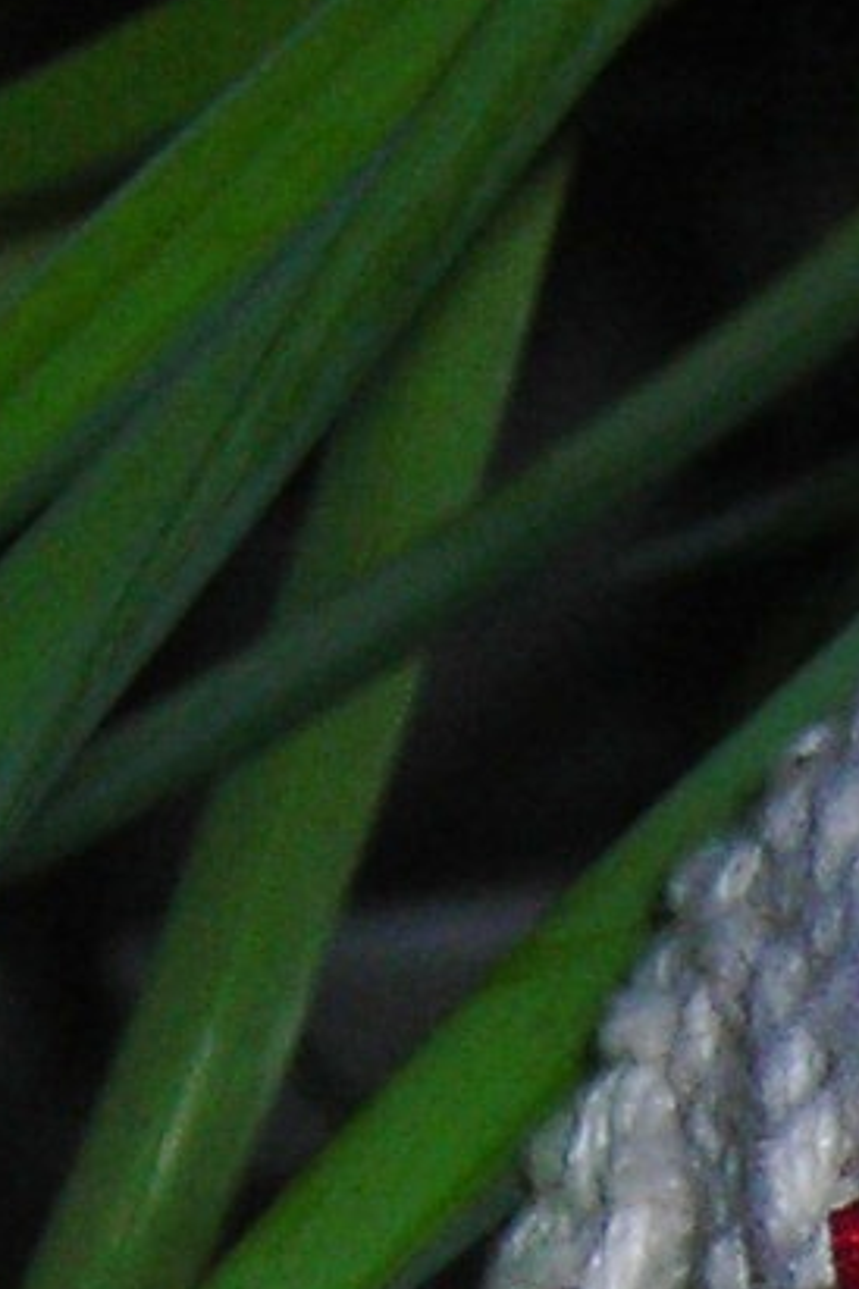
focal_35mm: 426
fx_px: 15246
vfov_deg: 4.8
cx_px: 2919
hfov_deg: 3.1
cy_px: 2246
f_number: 3.9
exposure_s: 1/60.1
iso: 50
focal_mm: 10.8
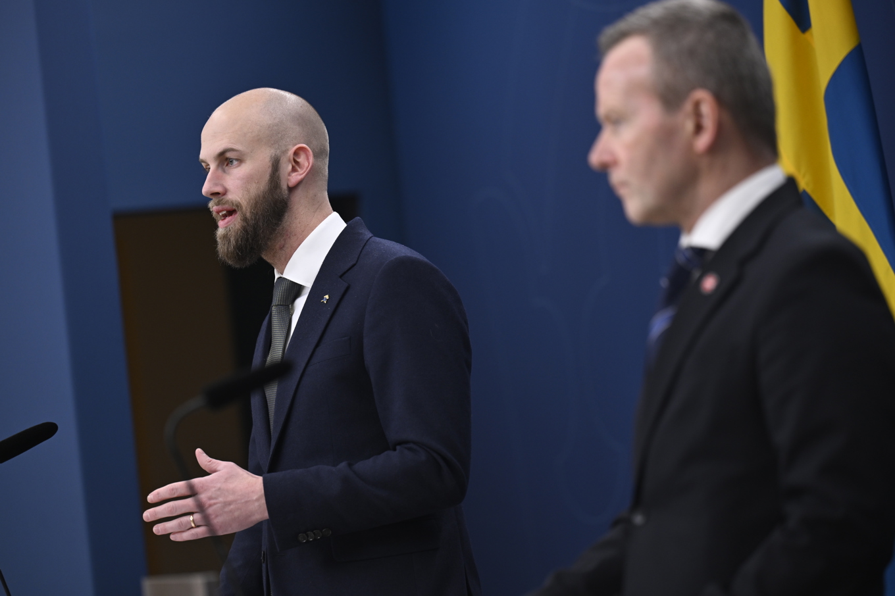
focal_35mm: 130
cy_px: 298
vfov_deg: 10.5
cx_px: 448
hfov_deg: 15.8
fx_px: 3231
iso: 800
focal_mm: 130
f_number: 2.8
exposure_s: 1/320
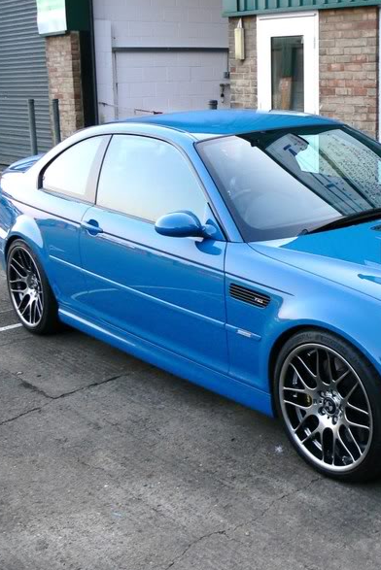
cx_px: 329
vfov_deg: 38.9
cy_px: 282
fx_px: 809
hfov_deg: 25.8
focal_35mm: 51
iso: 100
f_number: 3.2
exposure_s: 1/20
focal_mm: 6
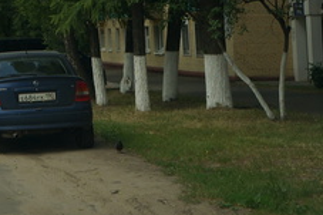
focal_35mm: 118
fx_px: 1057
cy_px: -103
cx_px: -174
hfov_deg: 15.8
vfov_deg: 11.2
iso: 100
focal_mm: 21
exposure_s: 1/125
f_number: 8
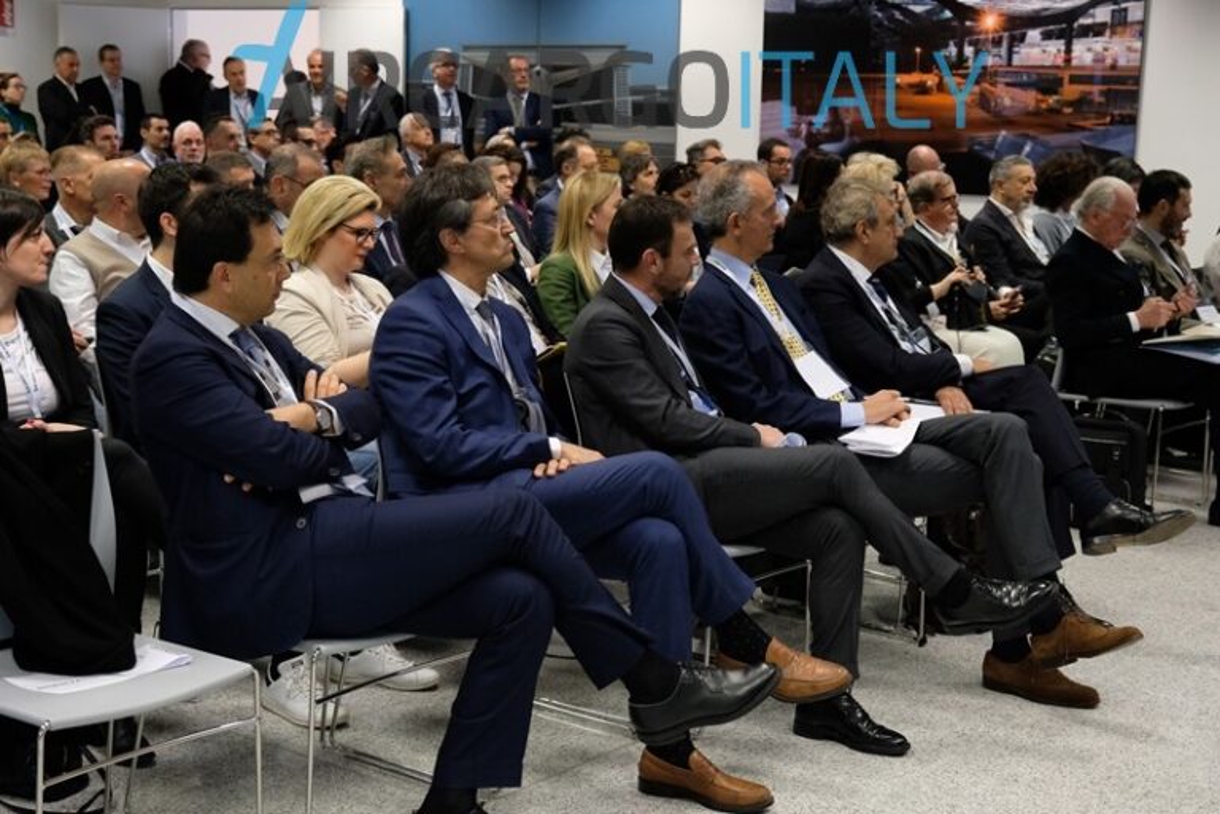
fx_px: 1830
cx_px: 610
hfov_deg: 36.9
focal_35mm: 54
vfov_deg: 25.1
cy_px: 407
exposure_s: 1/125
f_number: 4
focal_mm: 35.8
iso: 2000
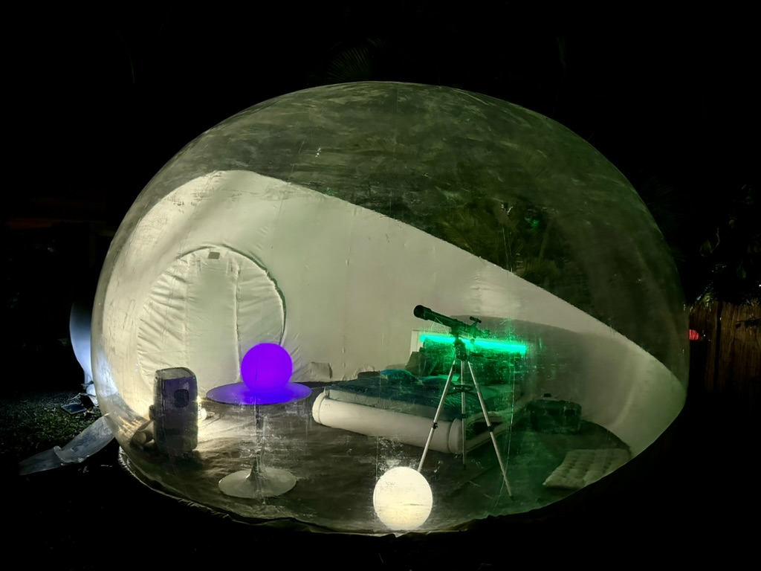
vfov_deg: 56.8
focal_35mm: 24
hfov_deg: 71.6
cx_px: 380
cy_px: 286
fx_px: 528
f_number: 1.78
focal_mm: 6.76
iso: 1000
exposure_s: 1/40
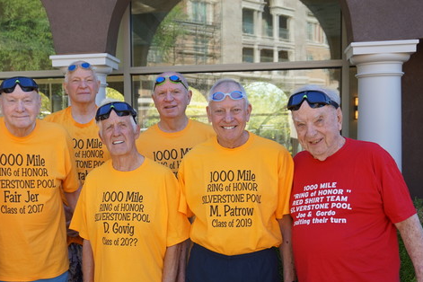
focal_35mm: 55
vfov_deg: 24.5
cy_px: 194
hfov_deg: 35.9
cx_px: 147
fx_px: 646
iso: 100
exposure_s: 1/160
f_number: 4.5
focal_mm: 24
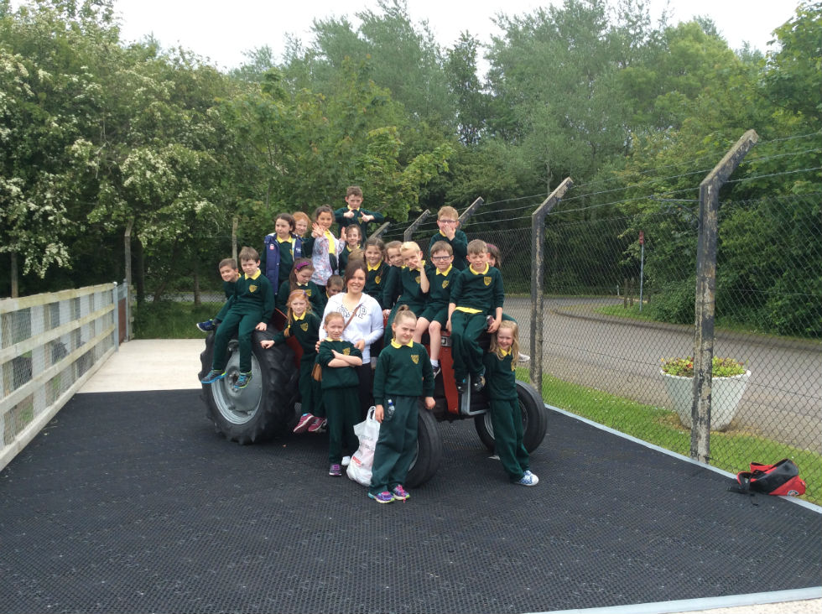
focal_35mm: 32
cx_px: 411
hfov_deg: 56.9
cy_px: 307
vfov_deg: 44.1
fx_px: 759
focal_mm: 3.3
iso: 32
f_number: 2.4
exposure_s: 1/440
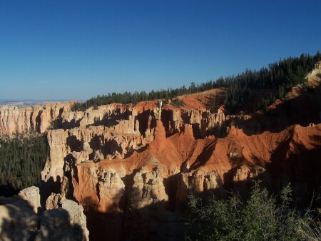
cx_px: 160
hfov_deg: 50.1
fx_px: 343
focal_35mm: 37
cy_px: 120
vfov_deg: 38.7
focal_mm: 5.6
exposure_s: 1/1000
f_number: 5.6
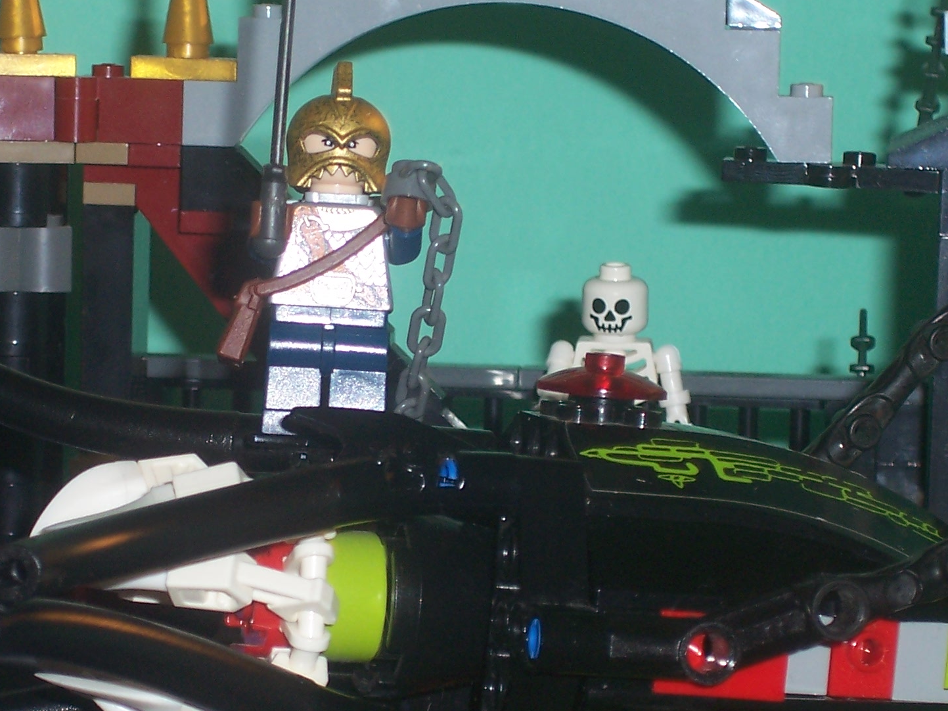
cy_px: 462
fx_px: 4956
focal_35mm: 181
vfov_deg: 8.2
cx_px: 360
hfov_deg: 10.9
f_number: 4.6
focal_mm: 16.8
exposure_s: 1/90
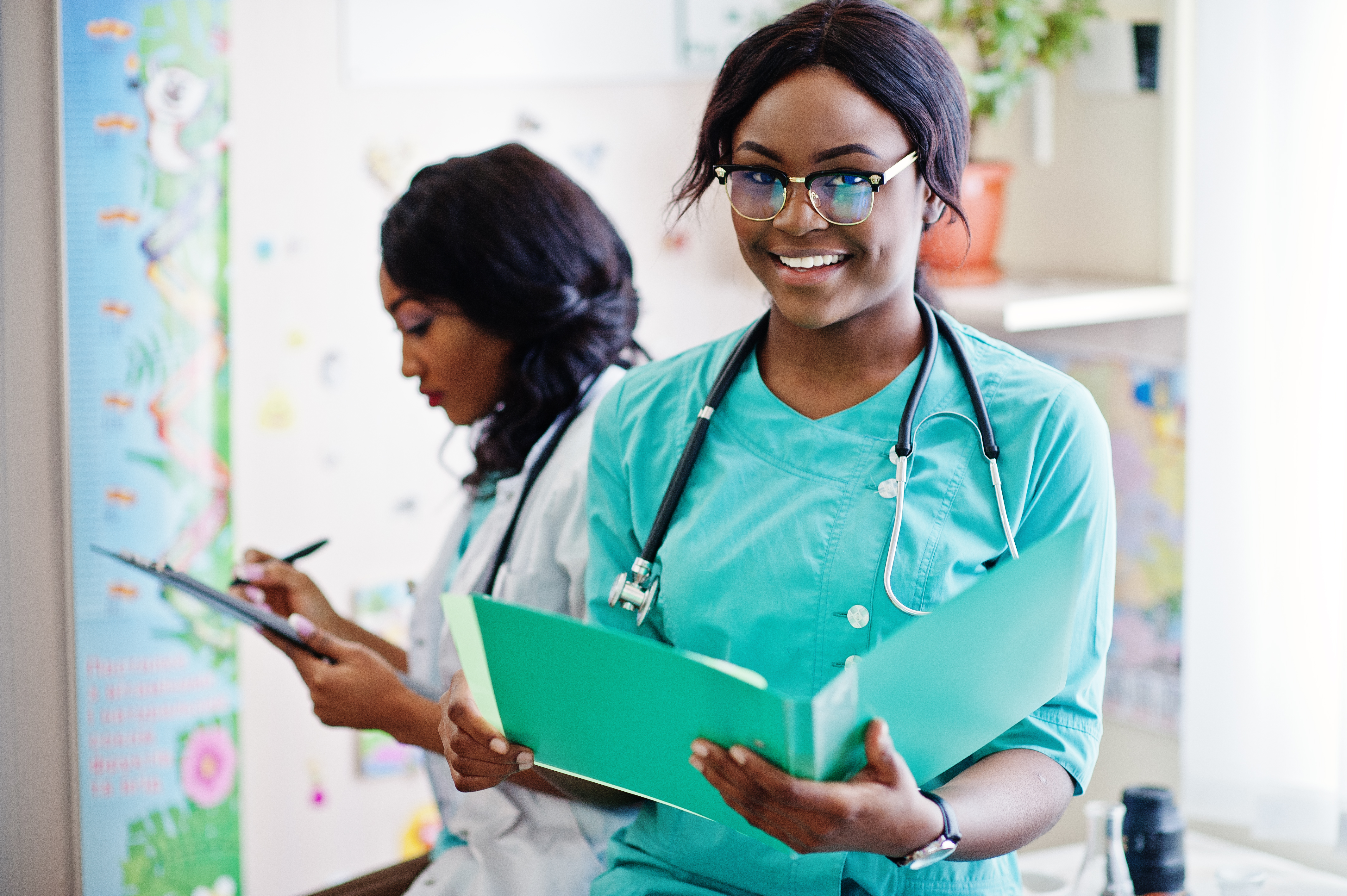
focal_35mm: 85
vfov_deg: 16.1
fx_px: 3178
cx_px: 674
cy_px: 448
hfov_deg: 23.9
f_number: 2
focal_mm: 85
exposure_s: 1/160
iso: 500
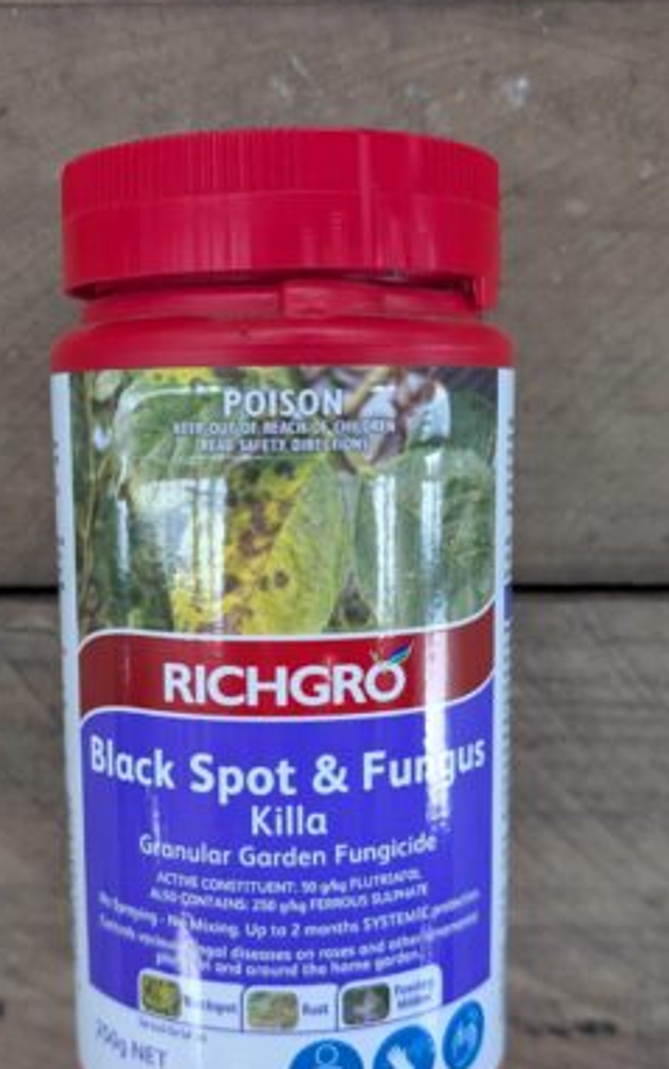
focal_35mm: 40
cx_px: 263
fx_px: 1166
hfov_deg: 31.9
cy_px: 596
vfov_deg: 49.2
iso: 142
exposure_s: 1/80.9
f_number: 1.68
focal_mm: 6.9
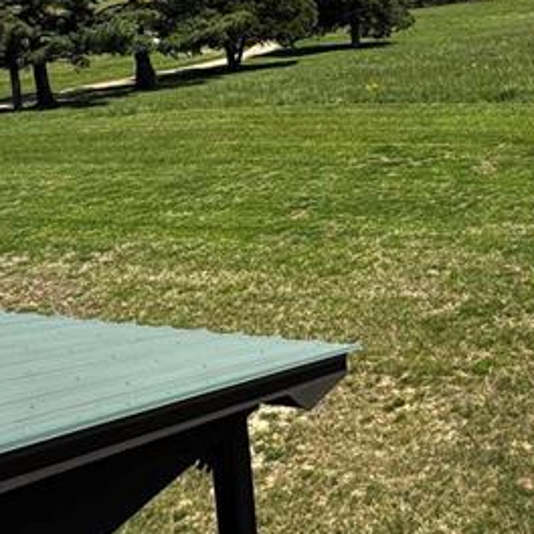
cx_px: 562
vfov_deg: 33.7
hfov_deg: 31.9
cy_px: 69
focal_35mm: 48
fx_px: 838
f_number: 2.2
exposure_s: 1/1748
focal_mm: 2.22
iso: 50
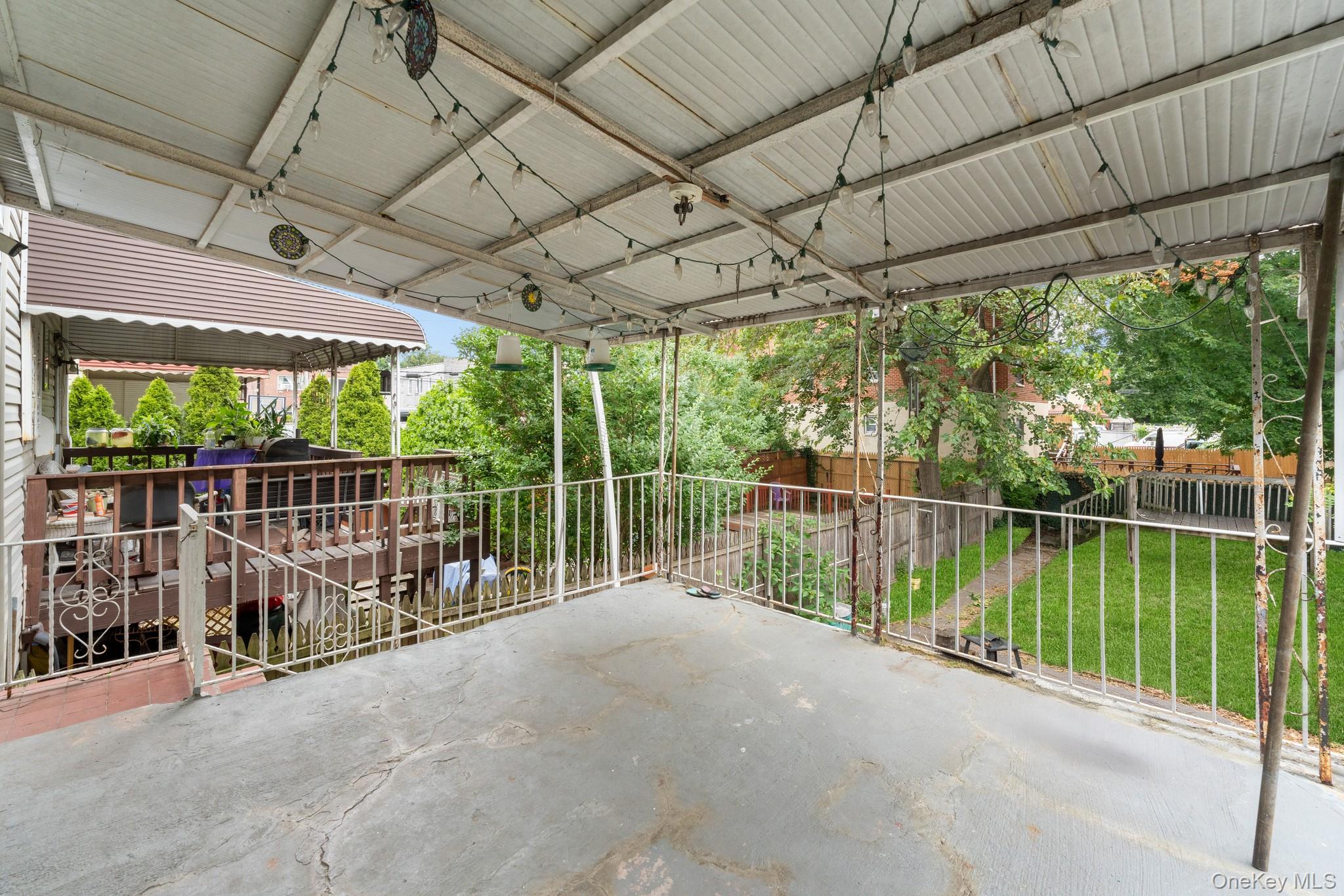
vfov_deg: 81.2
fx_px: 523
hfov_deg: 104.3
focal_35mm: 14
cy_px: 448
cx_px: 672
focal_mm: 14
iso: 1000
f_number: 10
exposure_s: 1/80
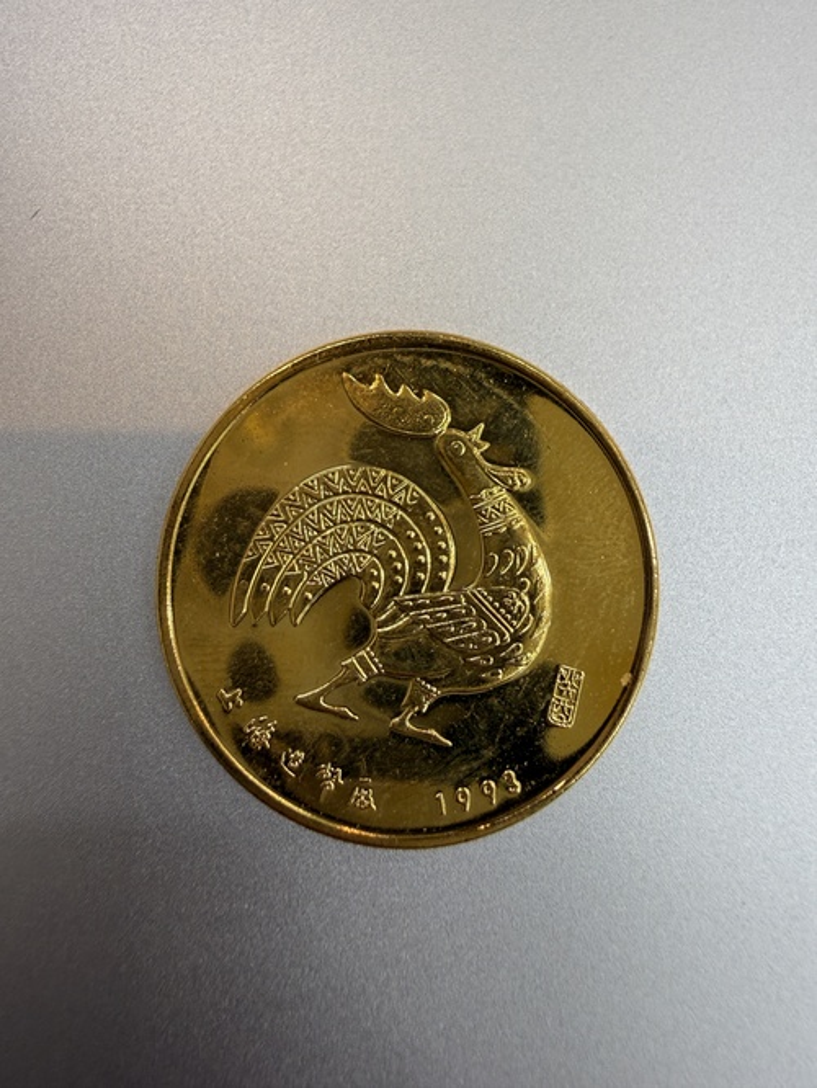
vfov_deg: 71.6
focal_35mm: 24
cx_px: 408
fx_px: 755
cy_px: 544
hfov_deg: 56.8
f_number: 2.2
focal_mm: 2.22
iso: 50
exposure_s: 1/99
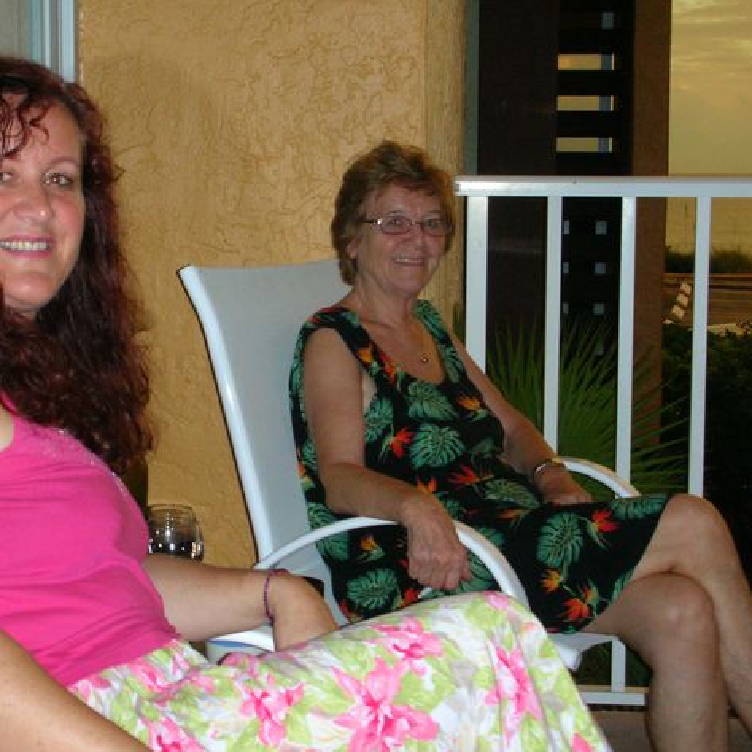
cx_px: 280
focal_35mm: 73
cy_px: 375
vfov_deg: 23.7
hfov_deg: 23.6
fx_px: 1794
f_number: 4
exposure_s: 1/120
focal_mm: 10.1
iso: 184
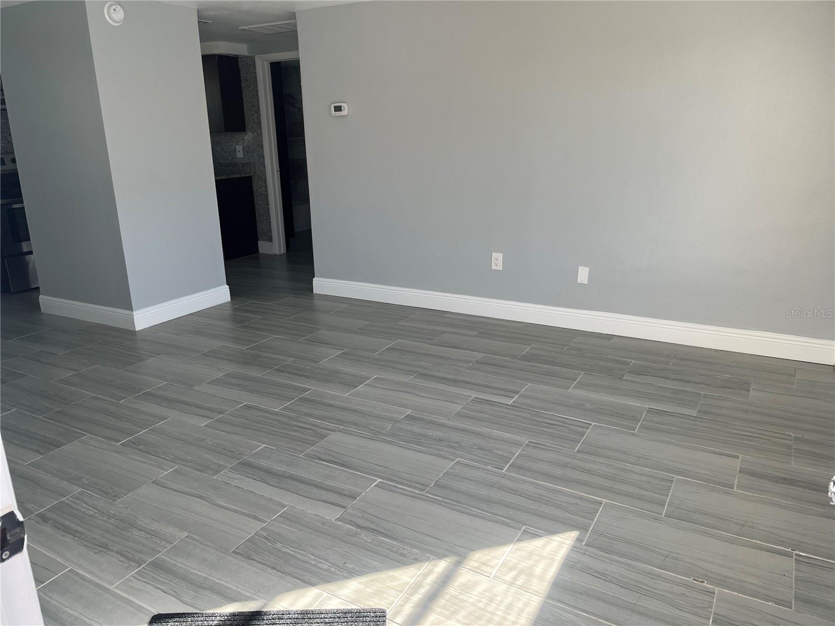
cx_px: 418
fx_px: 627
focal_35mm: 26
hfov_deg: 67.3
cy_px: 313
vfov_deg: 53.1
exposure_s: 1/345
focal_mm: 5.1
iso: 50
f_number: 1.6
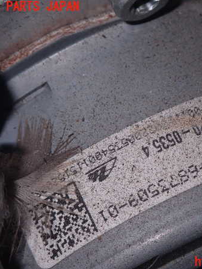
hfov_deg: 11.0
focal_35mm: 134
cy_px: 134
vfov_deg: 14.7
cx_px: 150
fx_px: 1043
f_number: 4.9
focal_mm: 18
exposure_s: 1/100
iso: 200
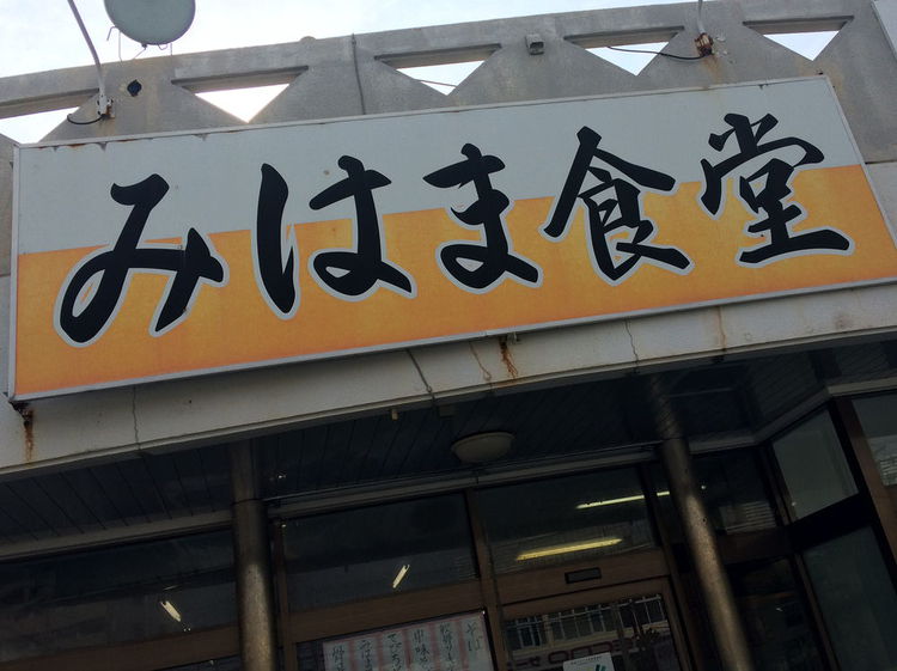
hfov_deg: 61.7
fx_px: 751
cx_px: 448
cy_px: 336
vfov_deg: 48.2
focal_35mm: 29
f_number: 2.2
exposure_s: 1/2415
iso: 32
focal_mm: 4.15
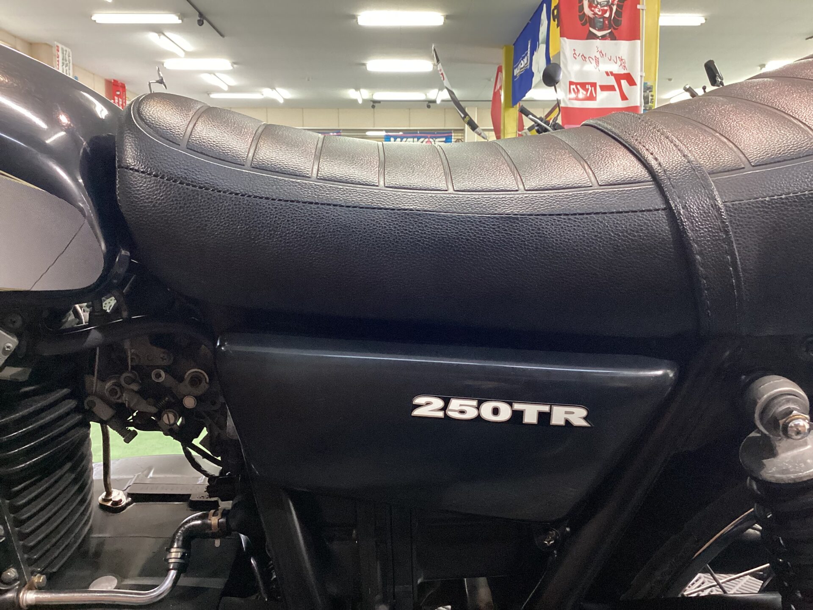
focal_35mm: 31
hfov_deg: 58.4
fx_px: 728
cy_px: 305
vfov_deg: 45.4
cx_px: 406
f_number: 2.4
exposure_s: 1/60
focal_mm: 3.3
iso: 200
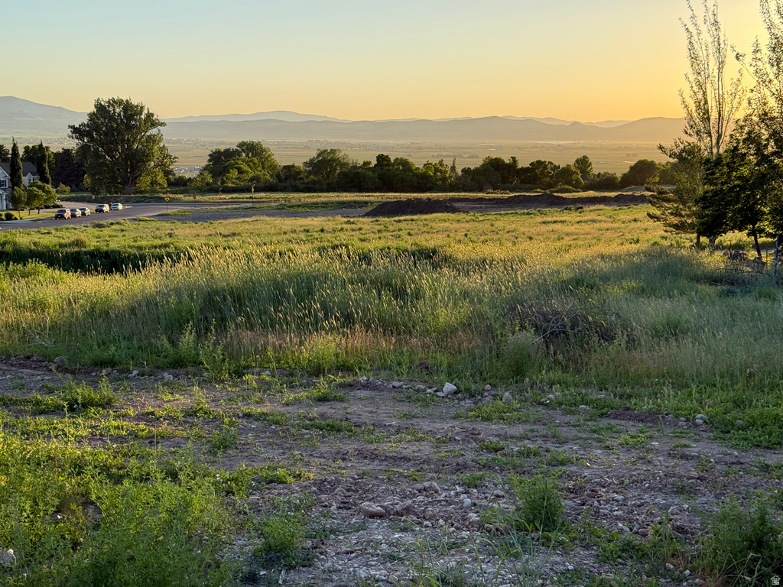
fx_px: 1086
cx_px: 392
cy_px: 294
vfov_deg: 30.3
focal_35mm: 48
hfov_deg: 39.7
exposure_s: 1/1429
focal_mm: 6.76
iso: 100
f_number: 1.78
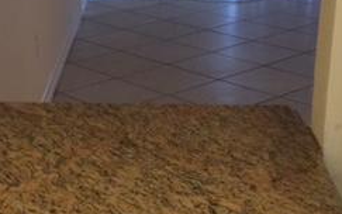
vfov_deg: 16.1
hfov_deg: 25.2
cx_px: 89
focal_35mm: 81
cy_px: 114
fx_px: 755
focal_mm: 4.15
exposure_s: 1/4
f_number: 2.2
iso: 80
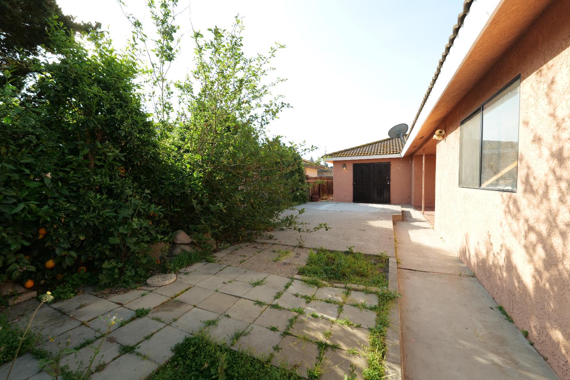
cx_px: 285
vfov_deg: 81.2
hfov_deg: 104.3
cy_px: 190
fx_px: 222
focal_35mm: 14
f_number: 6.3
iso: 400
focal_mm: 14
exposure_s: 1/320
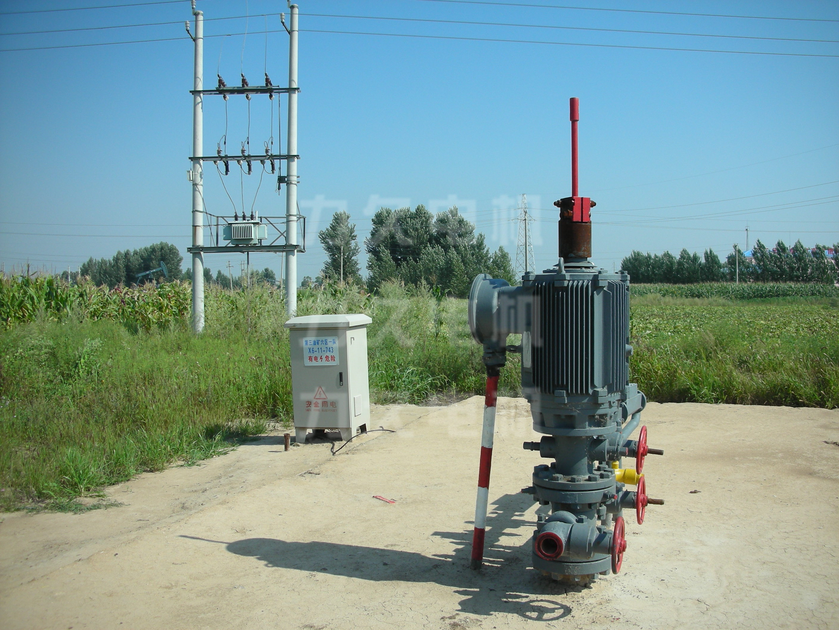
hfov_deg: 52.6
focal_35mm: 35
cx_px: 420
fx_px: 848
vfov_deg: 40.7
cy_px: 315
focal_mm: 5.8
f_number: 8.5
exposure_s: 1/101
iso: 50
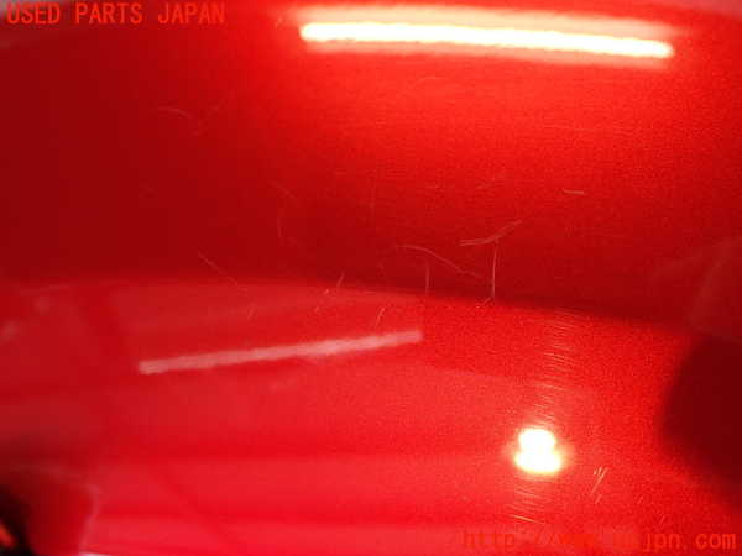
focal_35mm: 32
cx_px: 371
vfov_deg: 44.2
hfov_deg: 56.8
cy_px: 278
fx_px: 686
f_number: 2.4
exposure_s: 1/60
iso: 200
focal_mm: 5.79
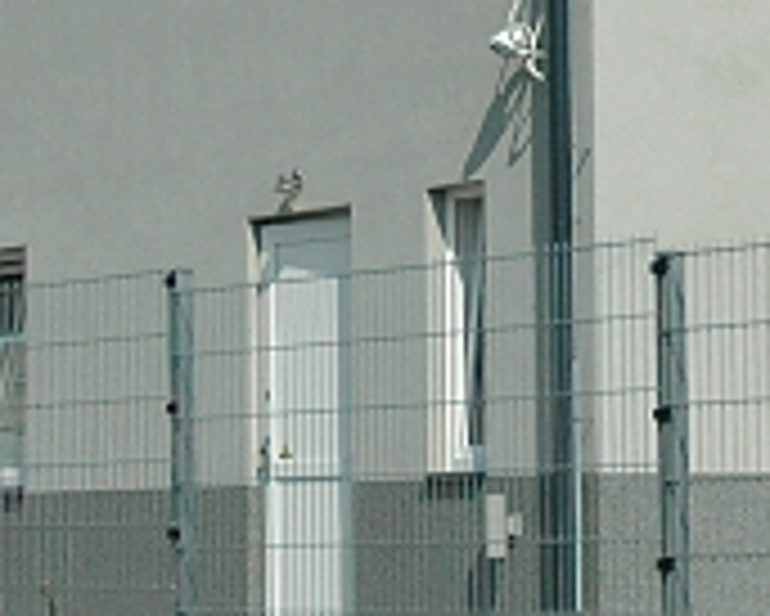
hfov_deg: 10.8
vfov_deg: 8.7
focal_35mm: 177
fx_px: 4040
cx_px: 761
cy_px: 193
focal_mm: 27
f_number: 4
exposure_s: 1/8000
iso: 500
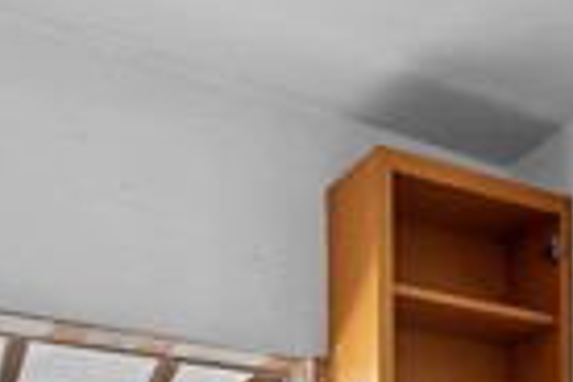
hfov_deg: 29.6
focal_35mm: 65
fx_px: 1035
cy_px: 700
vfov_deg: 17.0
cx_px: 519
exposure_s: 1/15
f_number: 8
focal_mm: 14
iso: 320
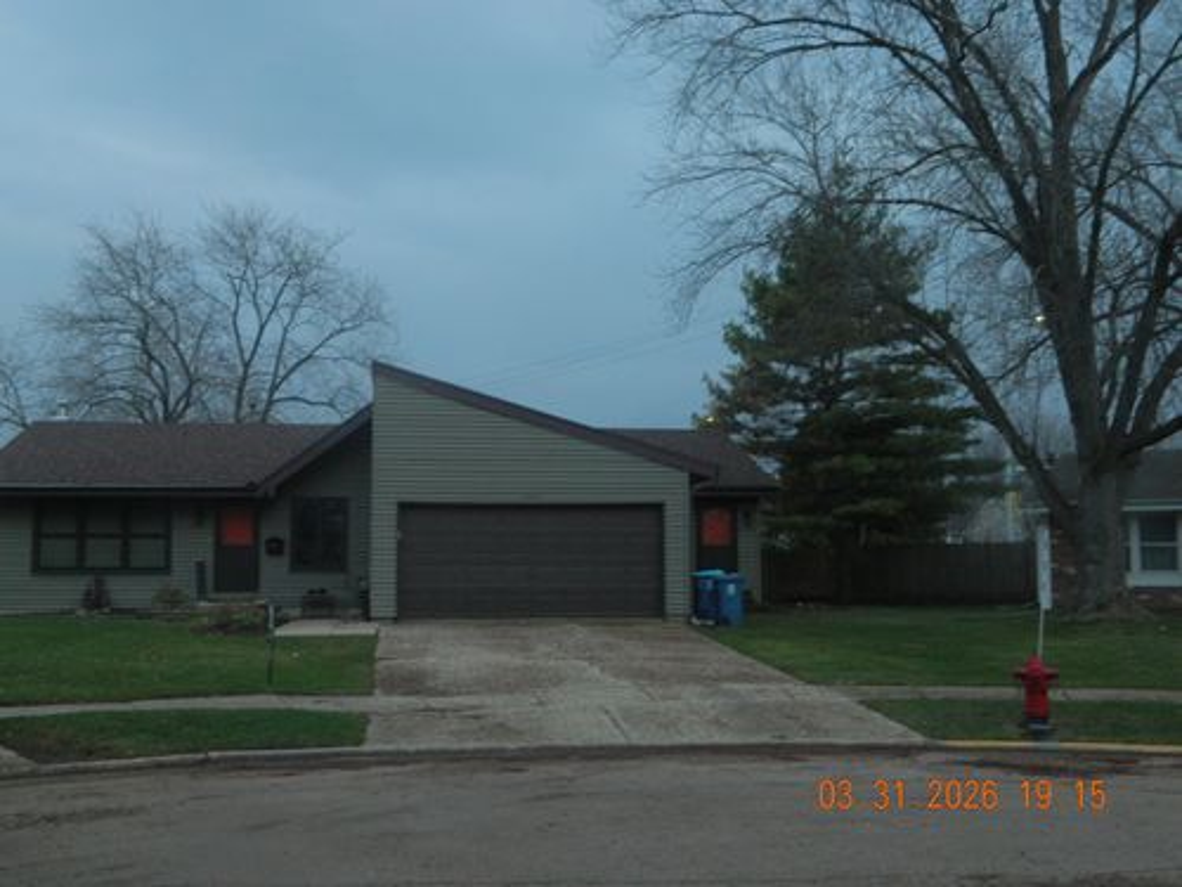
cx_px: 591
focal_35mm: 41
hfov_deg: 45.8
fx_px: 1400
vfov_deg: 35.1
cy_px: 444
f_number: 3.5
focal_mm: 7.3
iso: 250
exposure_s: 1/30
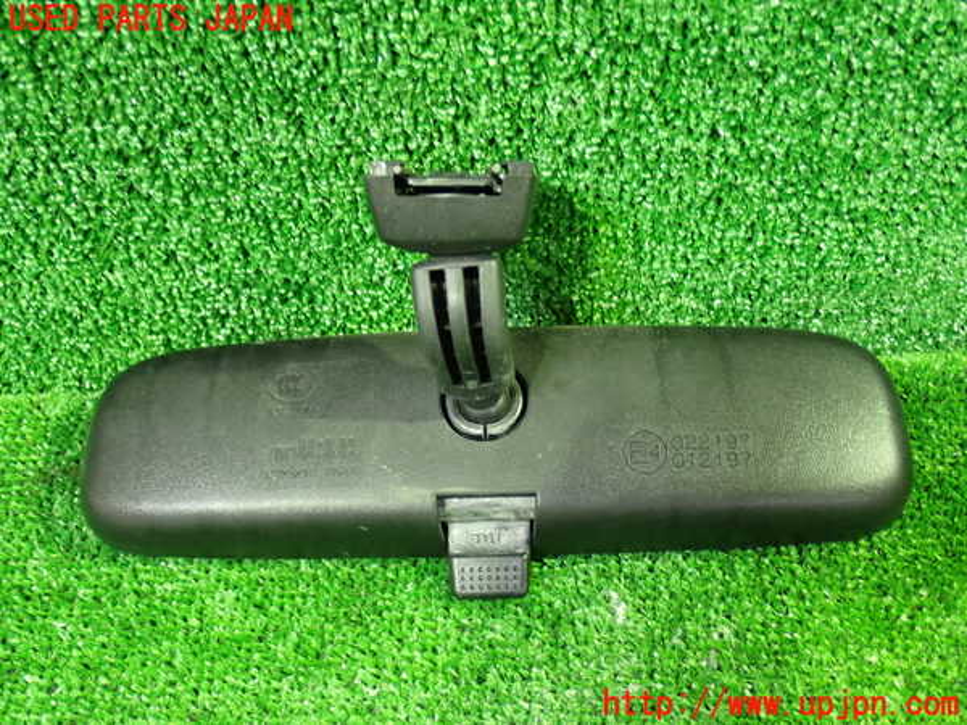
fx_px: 1145
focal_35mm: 41
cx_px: 484
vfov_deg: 35.1
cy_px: 362
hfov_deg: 45.8
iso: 800
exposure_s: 1/13
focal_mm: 7.31
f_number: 2.8
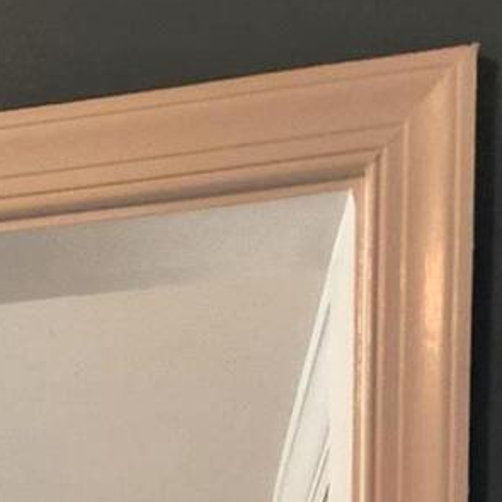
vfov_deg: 13.8
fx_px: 1739
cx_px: -281
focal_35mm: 106
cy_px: 1014
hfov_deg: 15.1
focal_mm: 5.4
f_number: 1.8
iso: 200
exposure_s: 1/120
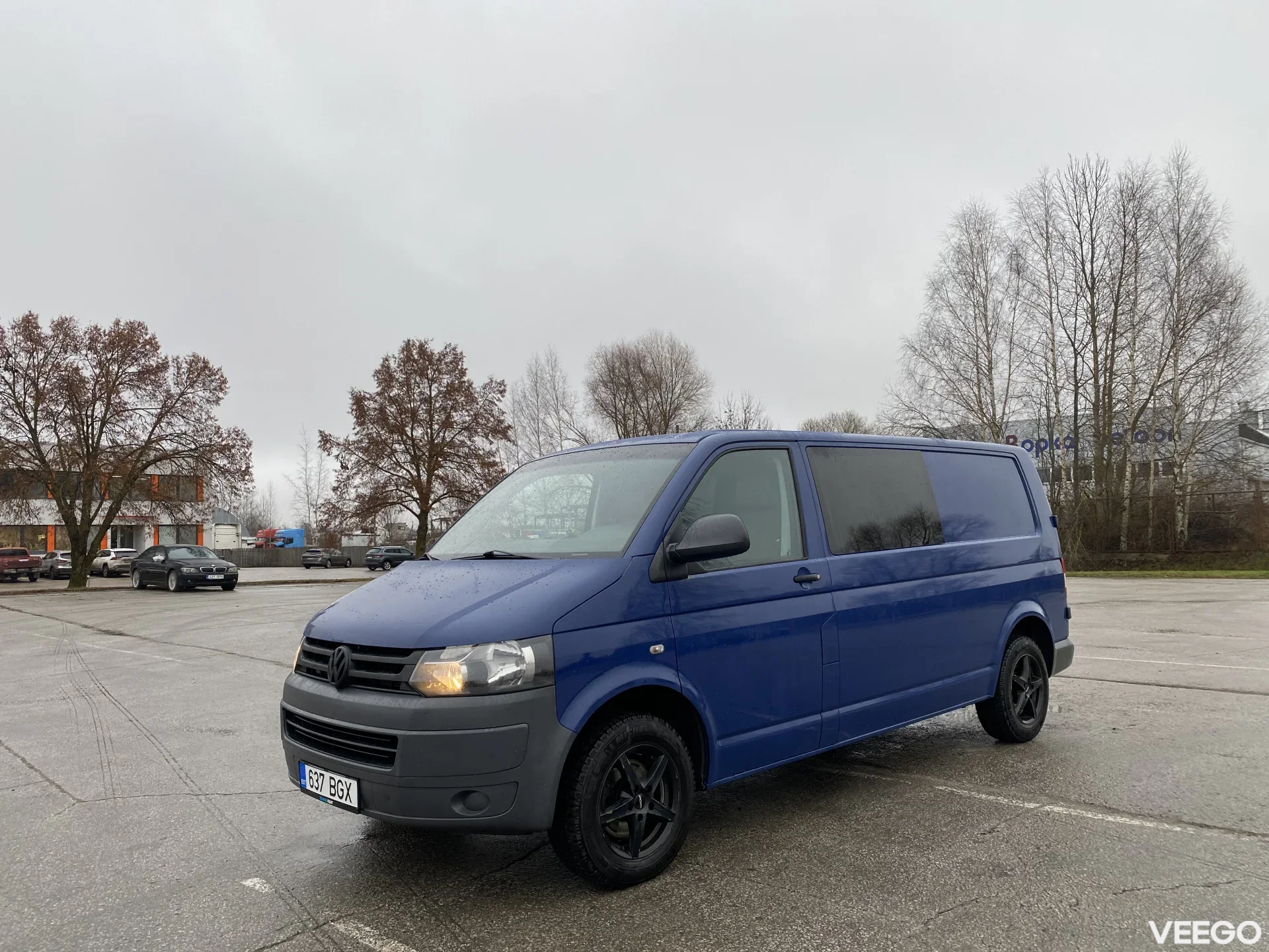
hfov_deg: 67.3
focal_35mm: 26
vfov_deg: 53.1
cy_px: 476
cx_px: 634
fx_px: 953
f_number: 1.8
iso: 32
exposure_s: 1/159
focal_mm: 4.25
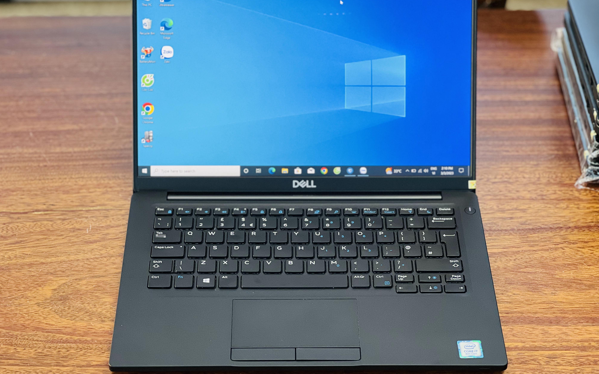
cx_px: 298
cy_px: 169
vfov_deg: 15.9
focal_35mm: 82
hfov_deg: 25.2
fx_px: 1339
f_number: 2.8
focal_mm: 9
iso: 160
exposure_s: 1/50
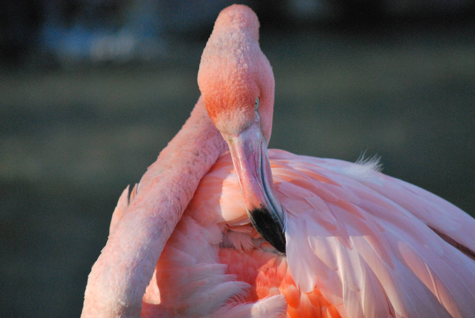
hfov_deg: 6.9
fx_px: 3963
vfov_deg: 4.6
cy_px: 159
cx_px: 238
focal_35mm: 300
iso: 1600
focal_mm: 200
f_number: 5.6
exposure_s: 1/500
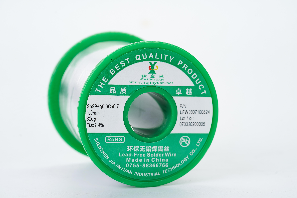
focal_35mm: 90
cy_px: 99
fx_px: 742
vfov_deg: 15.2
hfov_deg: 22.6
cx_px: 148
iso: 200
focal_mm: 90
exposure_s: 1/125
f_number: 8
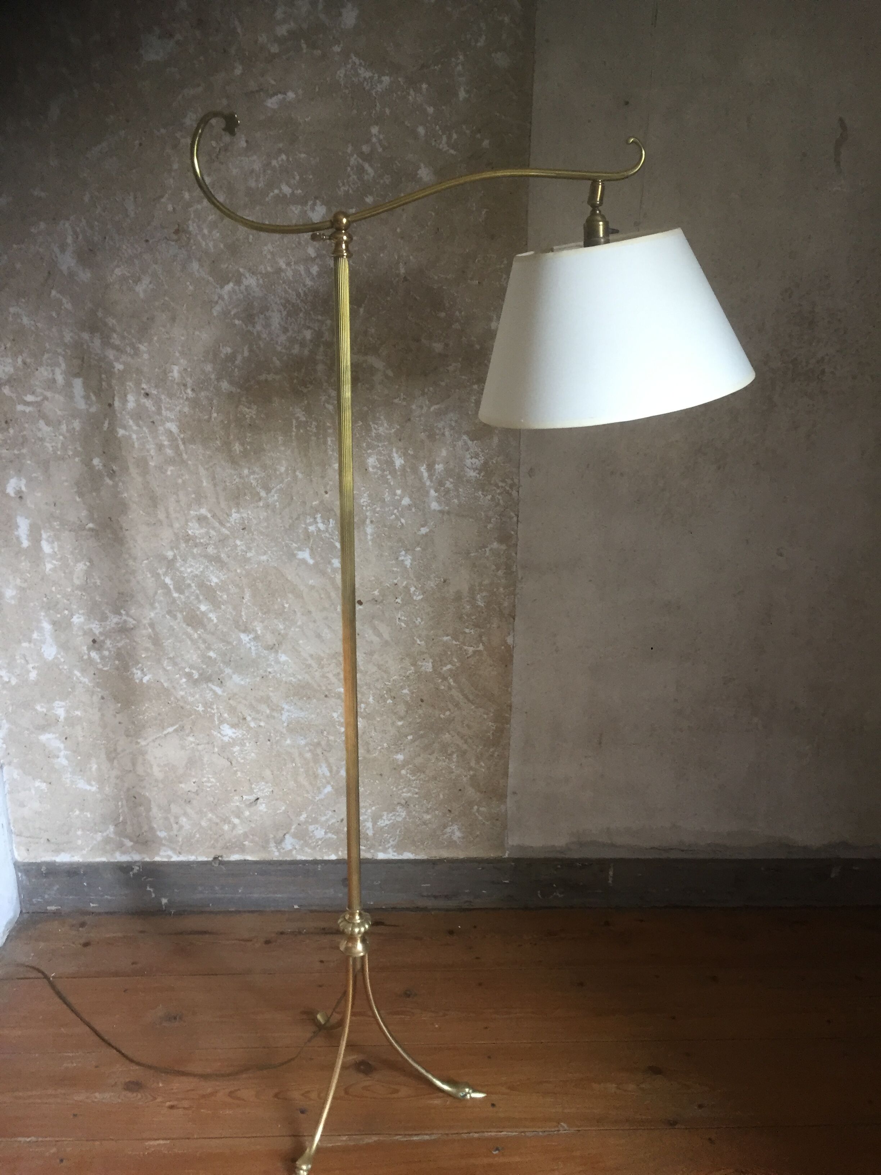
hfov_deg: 48.2
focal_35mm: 29
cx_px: 440
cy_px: 588
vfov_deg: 61.7
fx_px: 984
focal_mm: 4.15
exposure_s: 1/33
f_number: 2.2
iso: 160
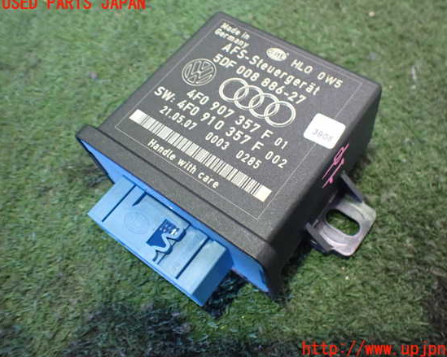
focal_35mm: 32
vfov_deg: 45.8
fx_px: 423
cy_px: 176
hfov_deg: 55.6
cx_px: 242
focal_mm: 5.4
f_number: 2.3
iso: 800
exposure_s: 1/30
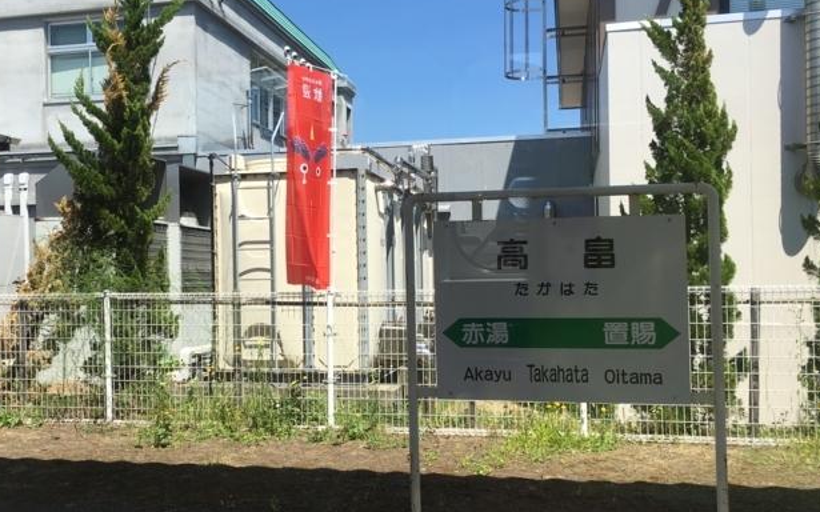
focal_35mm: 40
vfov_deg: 32.0
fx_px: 894
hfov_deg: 49.0
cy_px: 275
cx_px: 327
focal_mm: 4.15
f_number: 2.2
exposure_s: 1/874
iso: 25
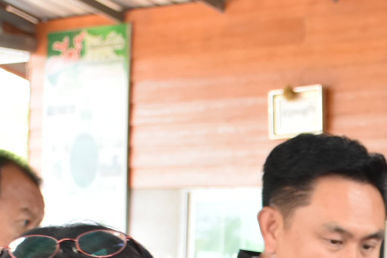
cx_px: 628
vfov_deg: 7.3
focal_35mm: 178
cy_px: 562
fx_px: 1915
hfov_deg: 11.0
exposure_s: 1/200
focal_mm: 27
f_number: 4
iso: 800
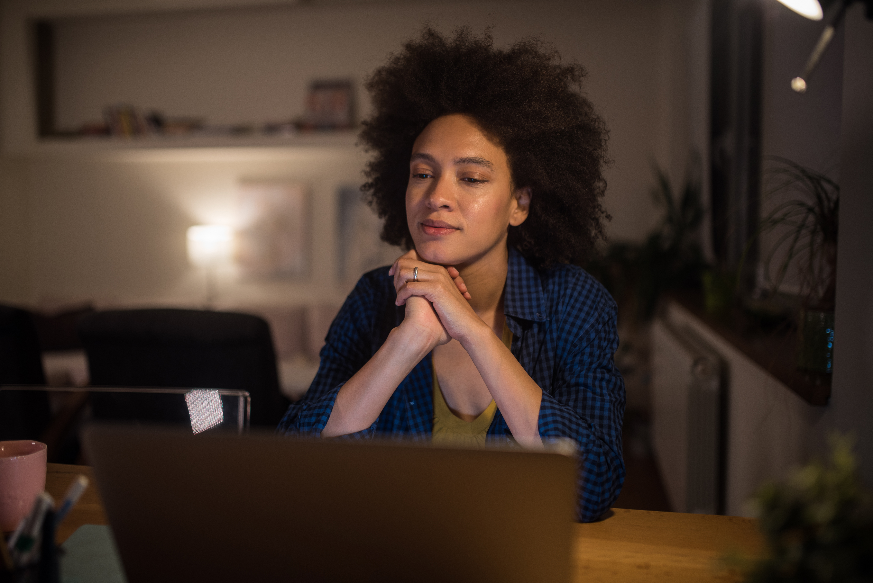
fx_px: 849
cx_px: 436
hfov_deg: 54.4
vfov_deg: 37.9
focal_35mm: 35
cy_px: 292
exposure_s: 1/125
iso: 160
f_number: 1.6
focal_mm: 35
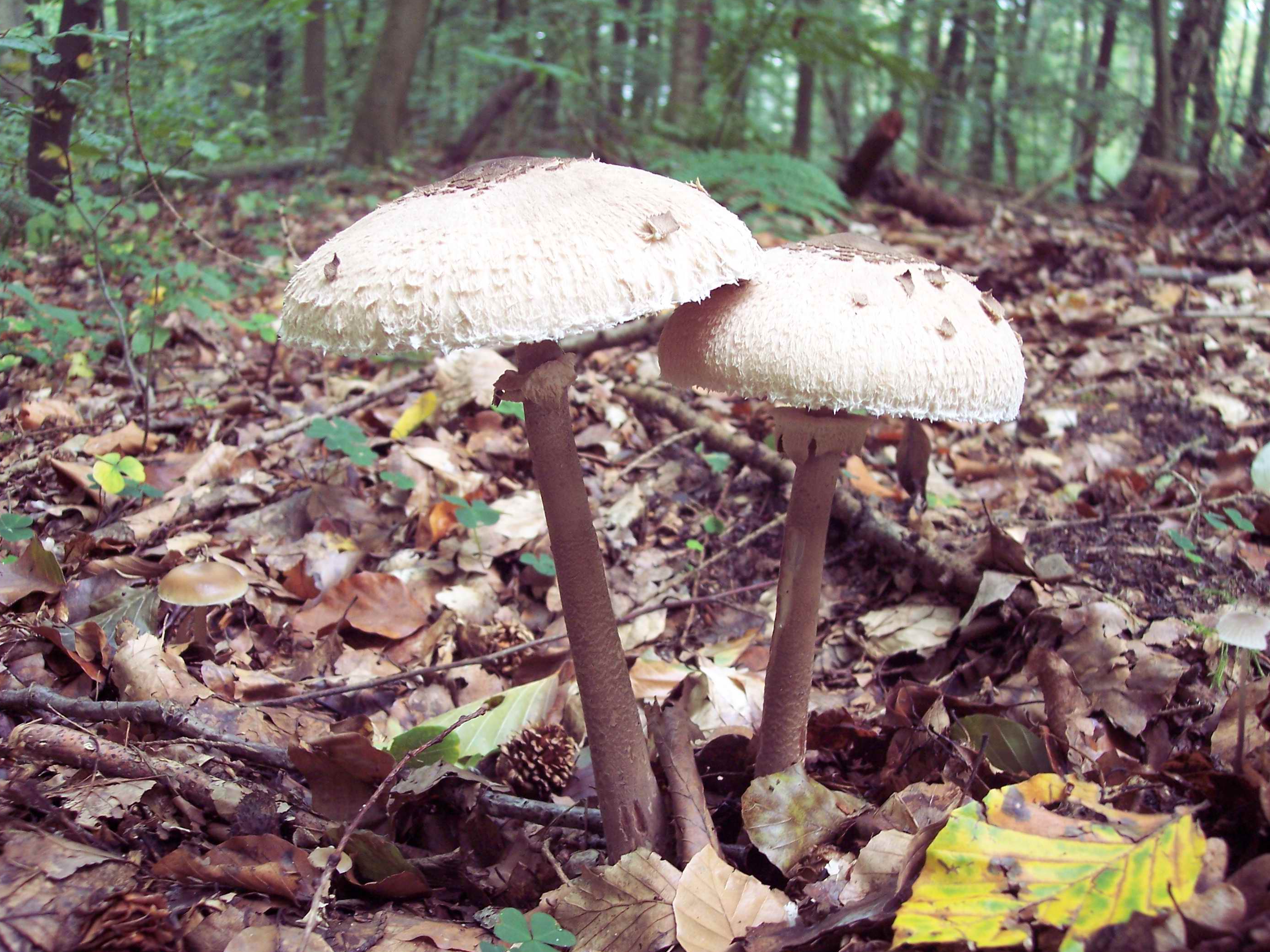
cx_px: 638
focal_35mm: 40
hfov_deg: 46.8
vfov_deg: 36.0
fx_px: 1467
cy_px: 469
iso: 200
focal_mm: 8
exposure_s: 1/10
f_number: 3.4
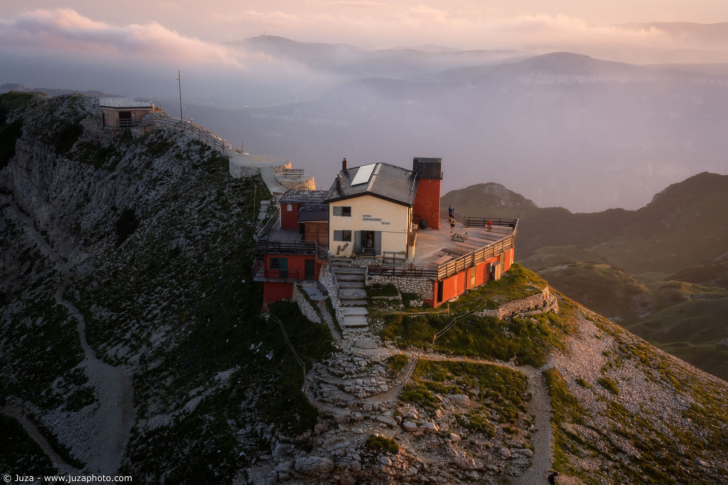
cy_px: 242
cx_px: 364
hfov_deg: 41.1
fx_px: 971
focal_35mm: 48
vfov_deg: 28.1
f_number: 11
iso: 100
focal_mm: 48
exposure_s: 1/13
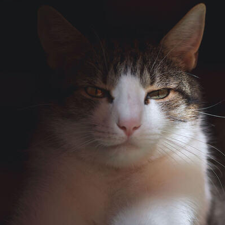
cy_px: 145
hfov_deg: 8.6
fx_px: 1490
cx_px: 112
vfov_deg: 8.6
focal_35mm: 203
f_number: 3.2
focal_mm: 105
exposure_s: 1/640
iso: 140
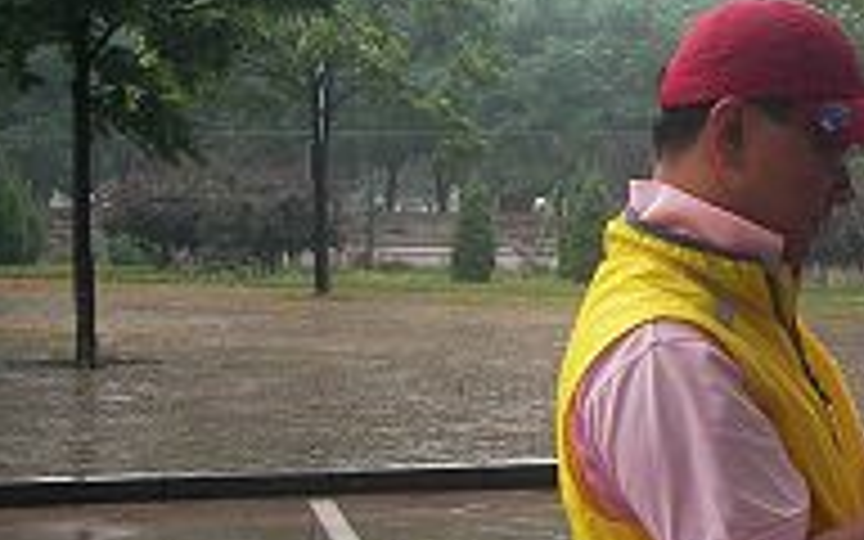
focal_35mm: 84
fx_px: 1978
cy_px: 351
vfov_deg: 15.5
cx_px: 878
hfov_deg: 23.5
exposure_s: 1/77.8
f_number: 3.3
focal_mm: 6.3
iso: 50
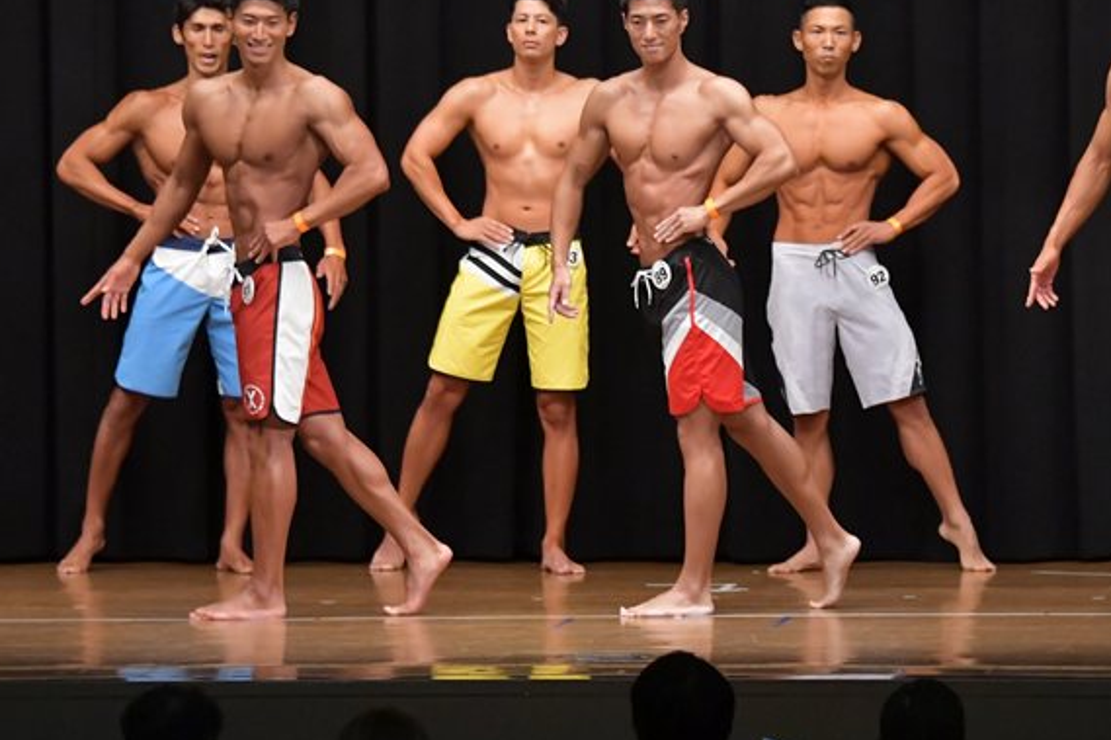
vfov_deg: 5.8
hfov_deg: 8.7
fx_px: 7312
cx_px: 725
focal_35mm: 237
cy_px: 316
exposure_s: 1/400
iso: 6400
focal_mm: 116
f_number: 5.6
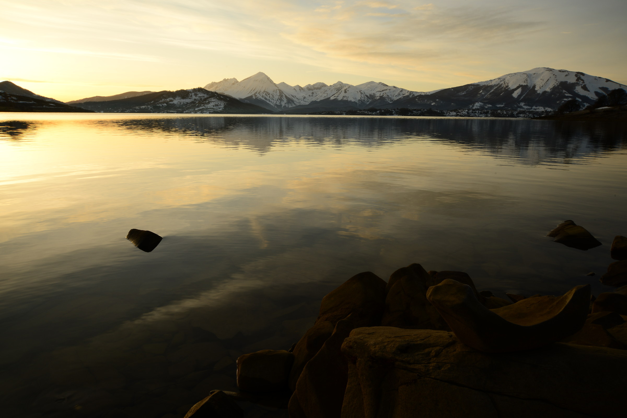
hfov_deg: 73.7
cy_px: 209
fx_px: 418
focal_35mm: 24
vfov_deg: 53.2
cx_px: 314
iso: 100
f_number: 18
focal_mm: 24
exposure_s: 1/13
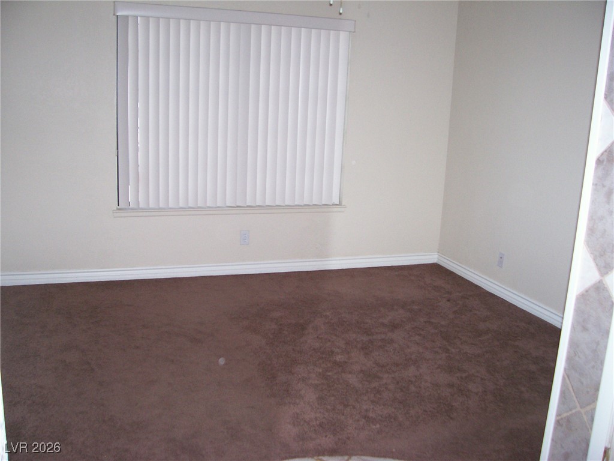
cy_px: 230
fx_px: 603
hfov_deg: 54.0
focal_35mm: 34
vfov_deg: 41.8
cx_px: 307
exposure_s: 1/112
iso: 140
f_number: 2.7
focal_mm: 5.6
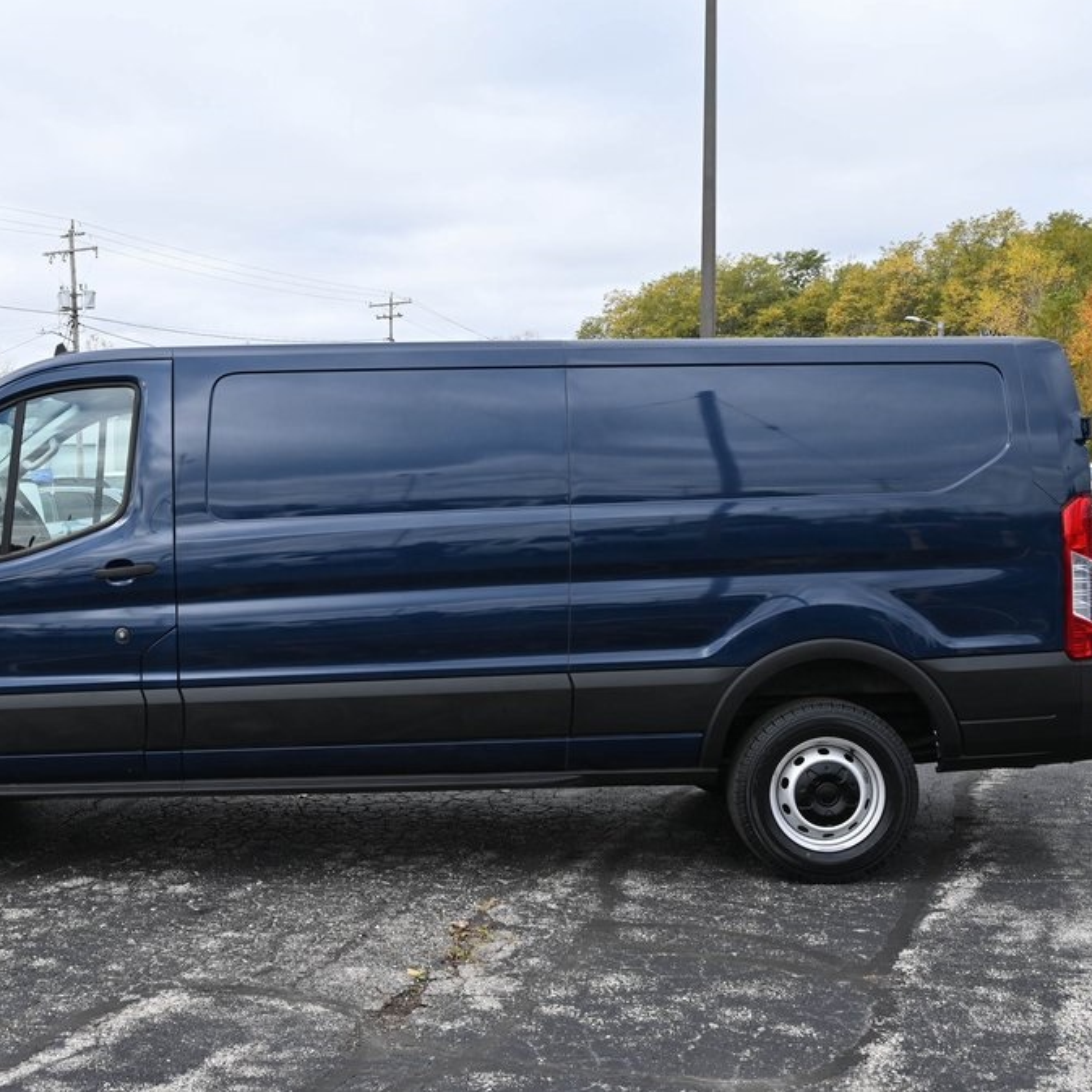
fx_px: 1593
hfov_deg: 37.5
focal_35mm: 45
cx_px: 383
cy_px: 540
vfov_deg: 37.8
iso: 160
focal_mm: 23
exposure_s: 1/250
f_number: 5.6
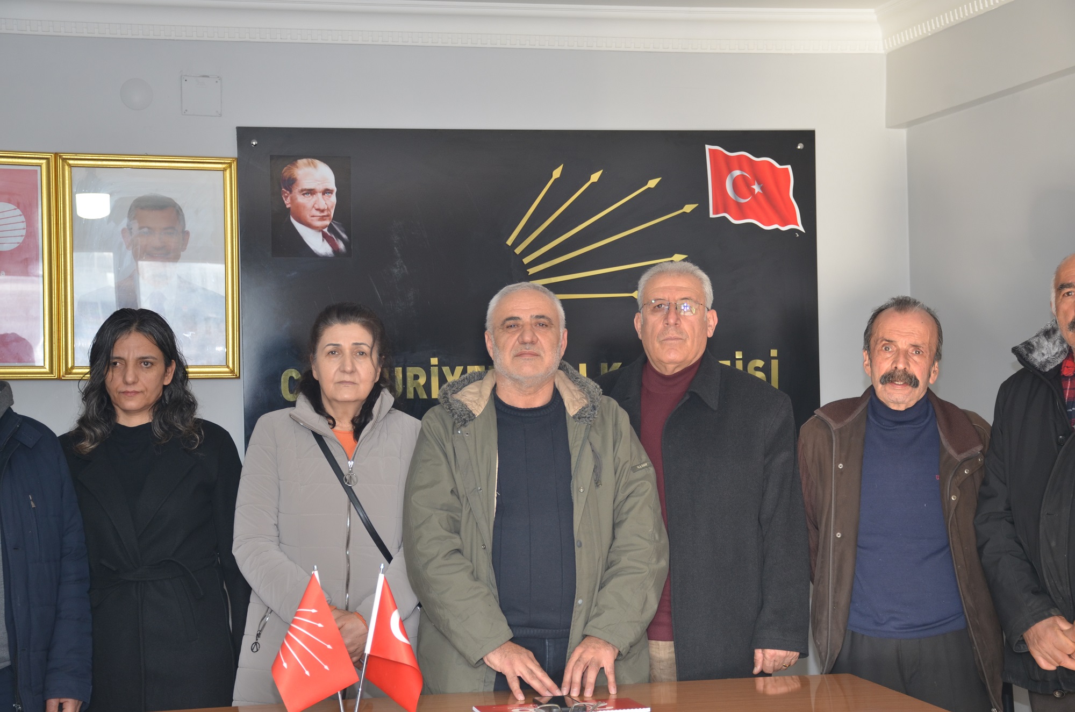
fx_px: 1877
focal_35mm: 63
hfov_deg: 32.0
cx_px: 538
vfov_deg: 21.5
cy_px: 356
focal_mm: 42
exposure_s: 1/60
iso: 280
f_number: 4.5
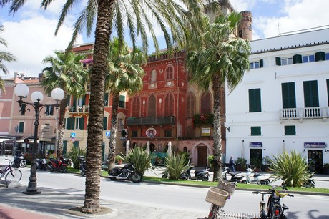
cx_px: 164
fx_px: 247
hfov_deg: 67.4
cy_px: 110
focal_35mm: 27
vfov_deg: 47.9
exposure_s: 1/250
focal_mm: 18
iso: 400
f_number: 11
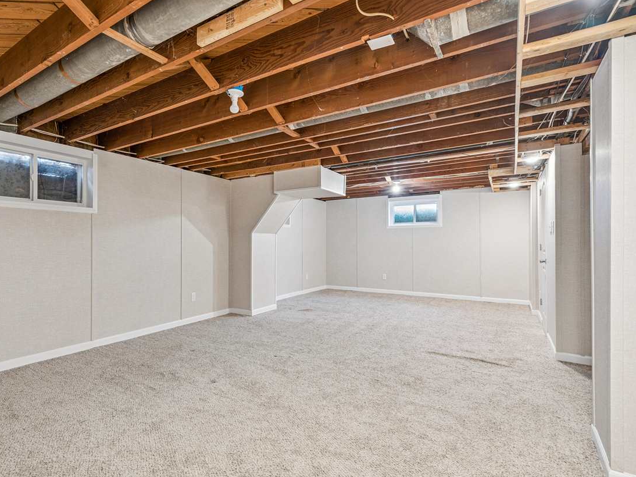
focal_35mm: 18
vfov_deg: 71.6
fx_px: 331
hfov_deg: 87.3
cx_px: 276
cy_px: 243
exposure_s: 1/2.5
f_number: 8
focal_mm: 16
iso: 400
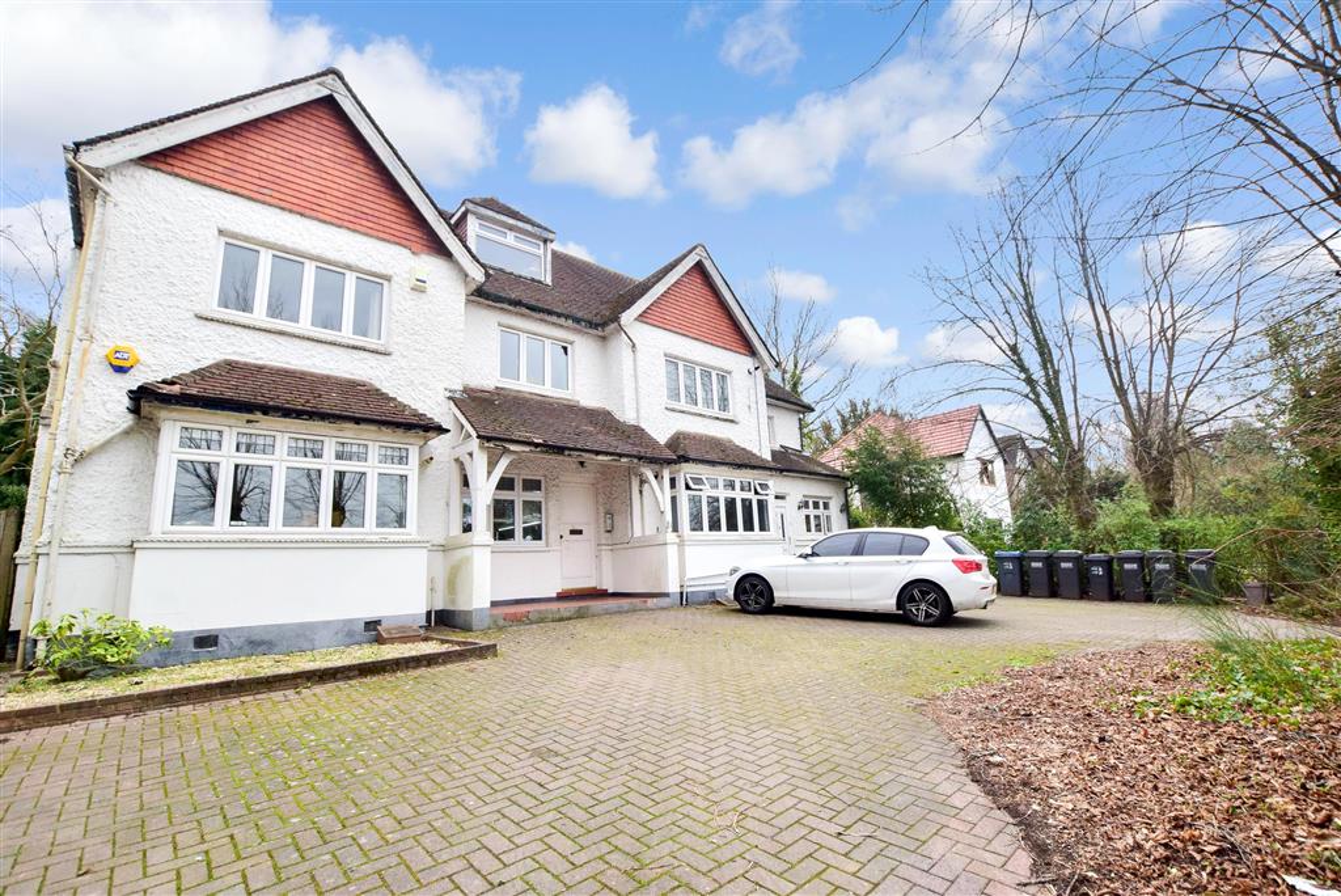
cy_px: 448
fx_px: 559
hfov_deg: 100.4
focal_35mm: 15
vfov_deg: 77.4
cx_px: 670
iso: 500
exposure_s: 1/160
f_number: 9
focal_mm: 10
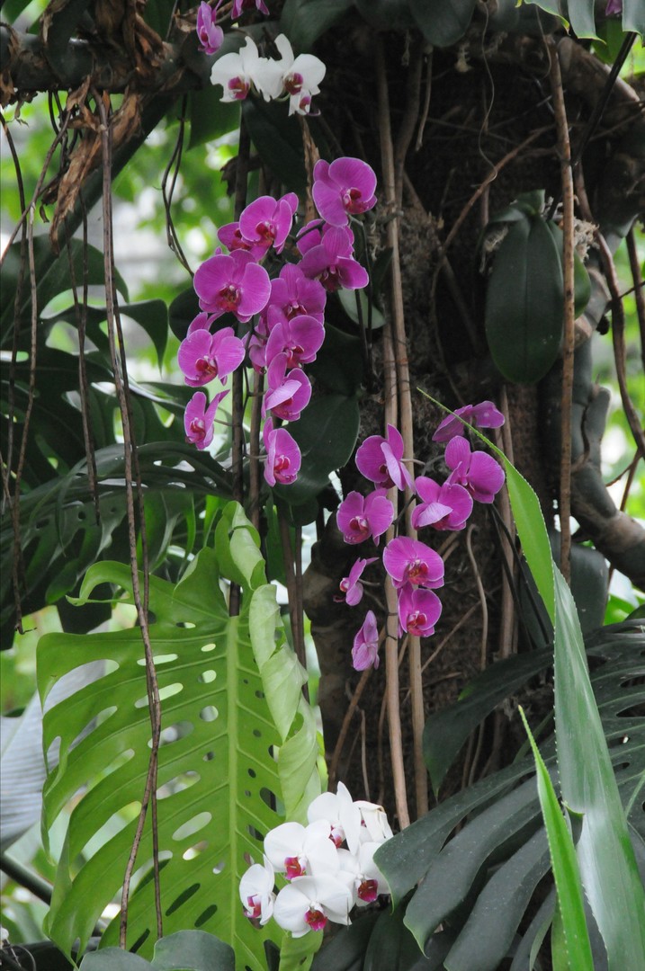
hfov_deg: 4.6
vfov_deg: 6.9
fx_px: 8085
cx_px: 322
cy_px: 486
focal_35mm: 300
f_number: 8
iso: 3200
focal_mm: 200
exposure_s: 1/250
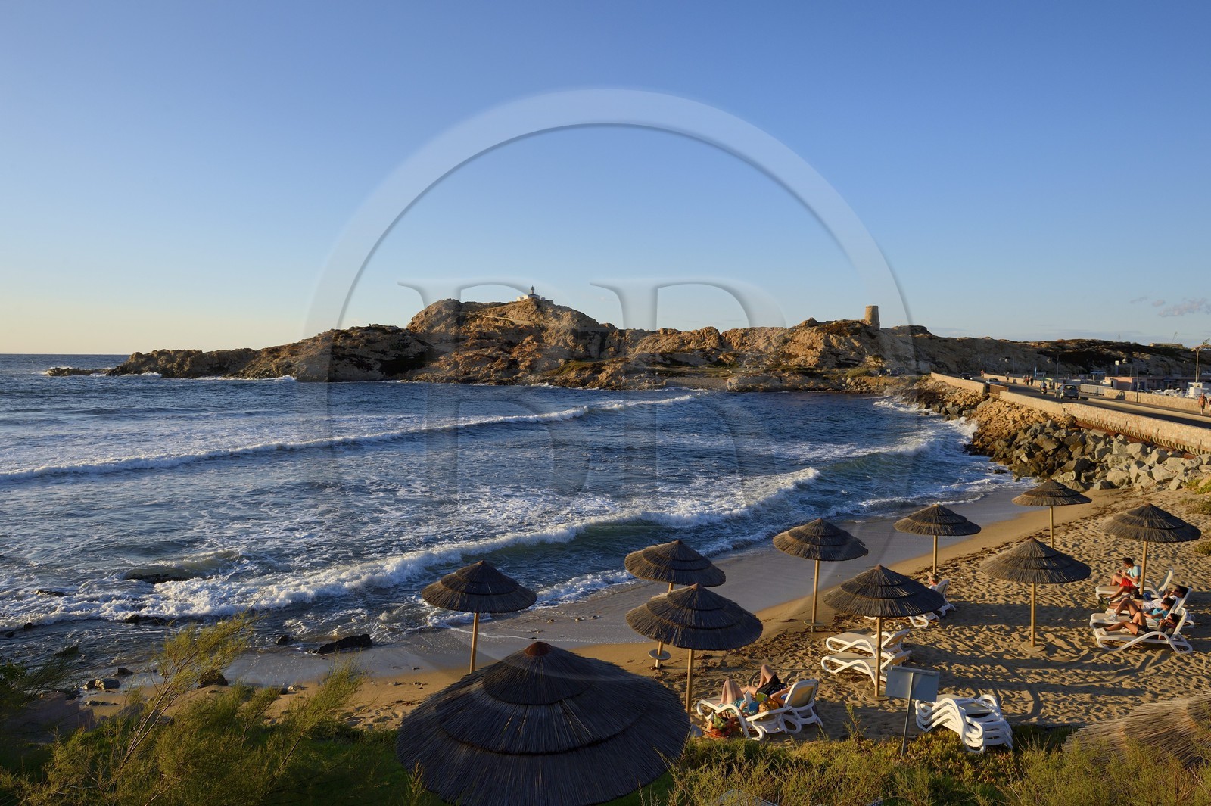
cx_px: 606
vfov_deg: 53.1
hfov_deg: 73.8
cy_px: 403
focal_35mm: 24
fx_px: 807
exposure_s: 1/250
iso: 200
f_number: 10
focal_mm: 24
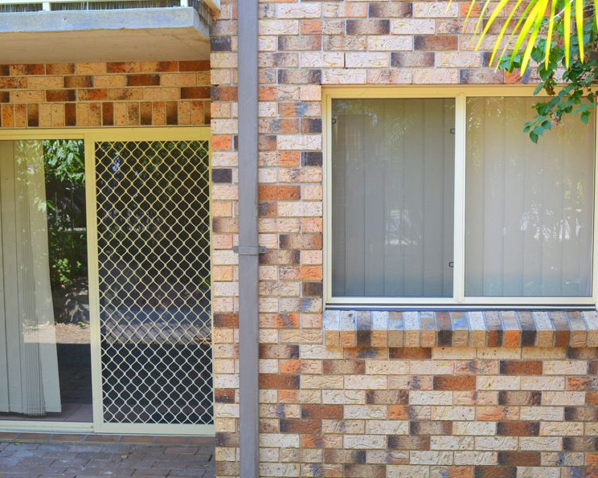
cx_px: 312
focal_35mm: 50
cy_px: 245
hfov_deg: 37.3
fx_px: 885
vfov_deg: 30.2
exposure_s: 1/125
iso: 200
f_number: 5.6
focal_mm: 22
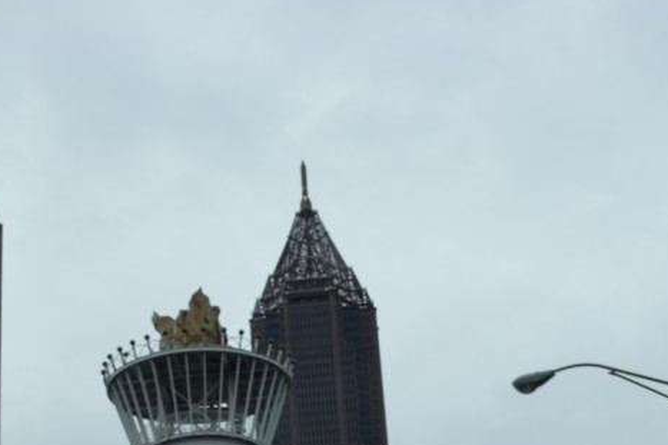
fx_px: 1465
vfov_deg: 16.8
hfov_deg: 25.7
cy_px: 474
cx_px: 369
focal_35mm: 79
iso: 200
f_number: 7.1
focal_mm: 24
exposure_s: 1/320
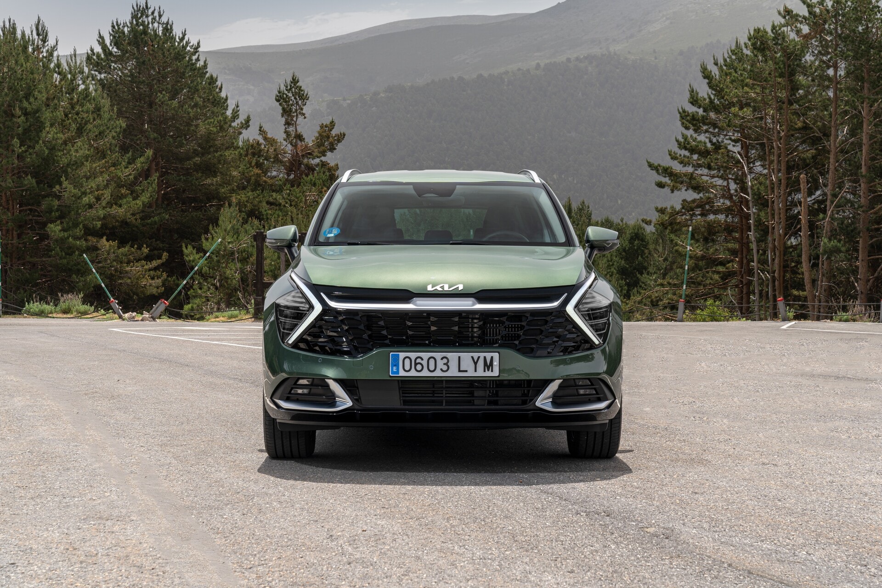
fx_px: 1519
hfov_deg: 32.4
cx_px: 441
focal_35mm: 62
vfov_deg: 21.9
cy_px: 294
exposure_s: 1/60
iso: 100
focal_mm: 62
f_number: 9
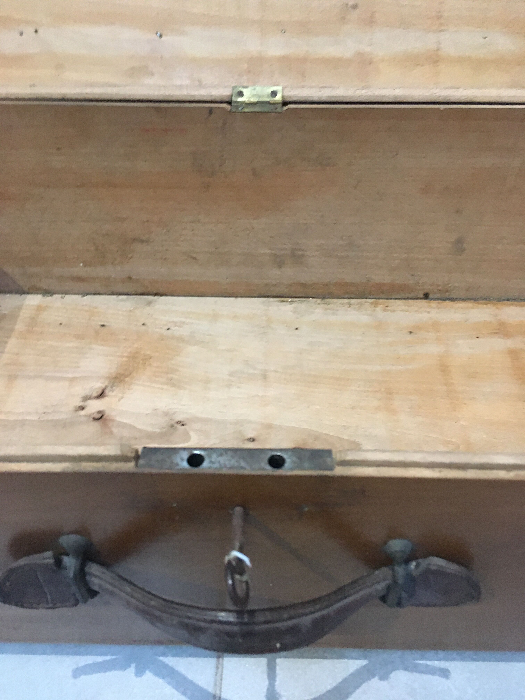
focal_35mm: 29
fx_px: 586
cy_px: 350
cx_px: 262
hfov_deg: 48.2
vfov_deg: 61.7
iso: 250
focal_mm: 4.15
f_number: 2.2
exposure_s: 1/17
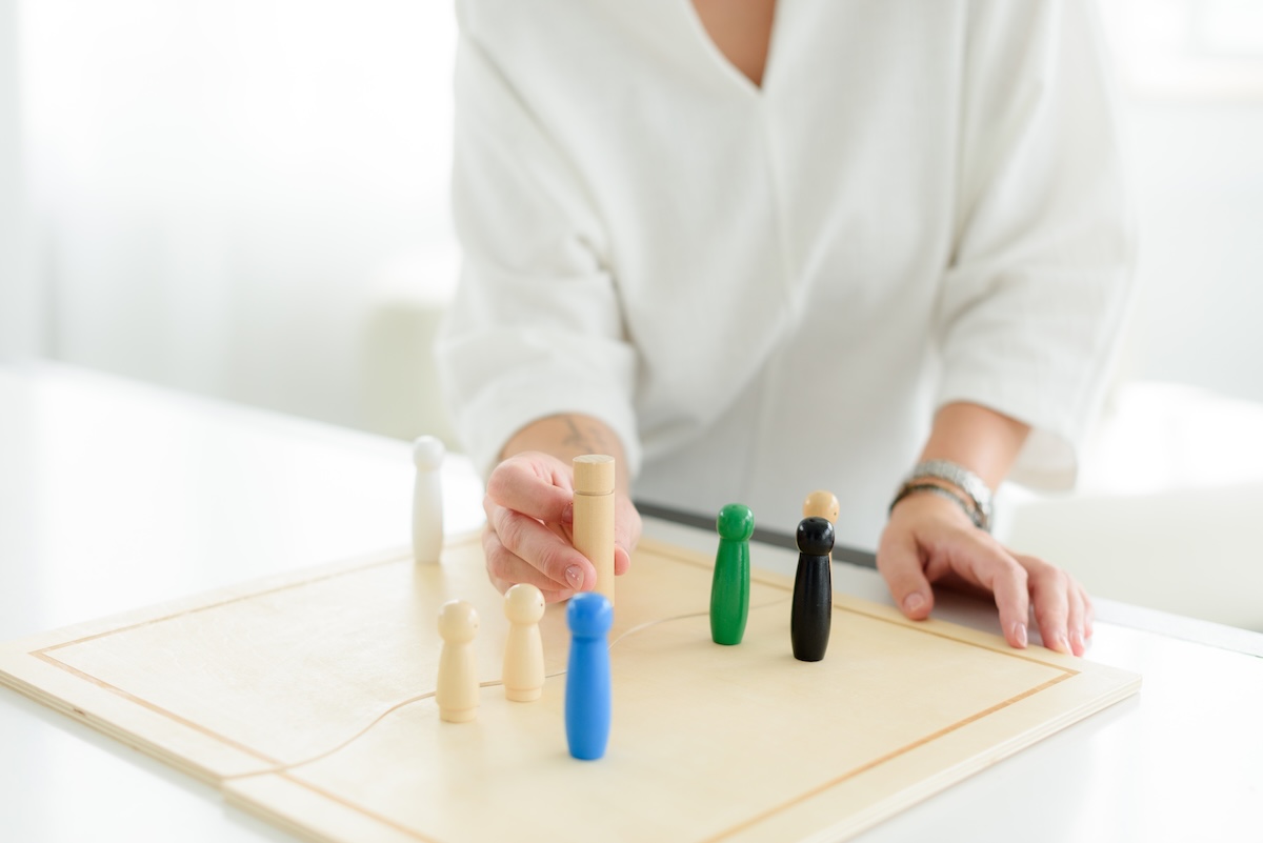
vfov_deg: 27.0
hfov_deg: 39.6
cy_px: 422
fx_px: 1755
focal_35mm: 50
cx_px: 632
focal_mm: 50
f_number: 2.8
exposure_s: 1/500
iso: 200
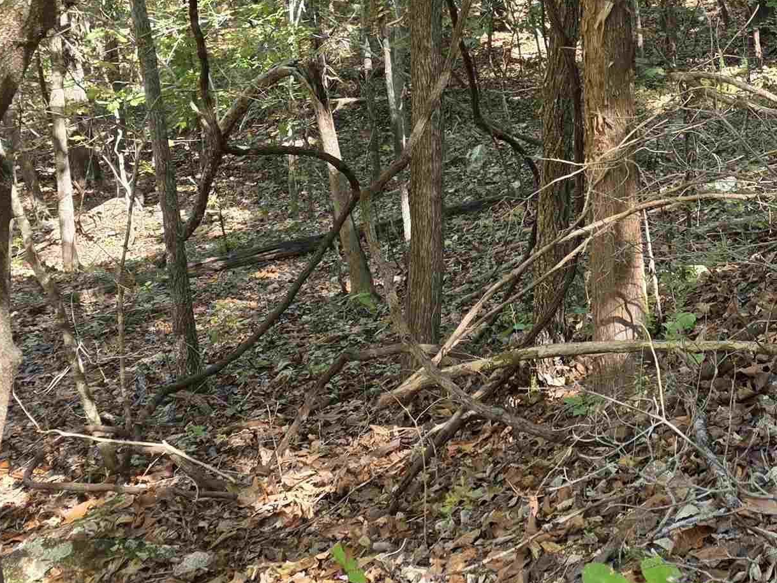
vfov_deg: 24.8
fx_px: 1302
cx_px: 676
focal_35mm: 58
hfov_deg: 31.9
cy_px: 109
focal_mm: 6.3
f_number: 1.7
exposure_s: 1/180
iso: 100
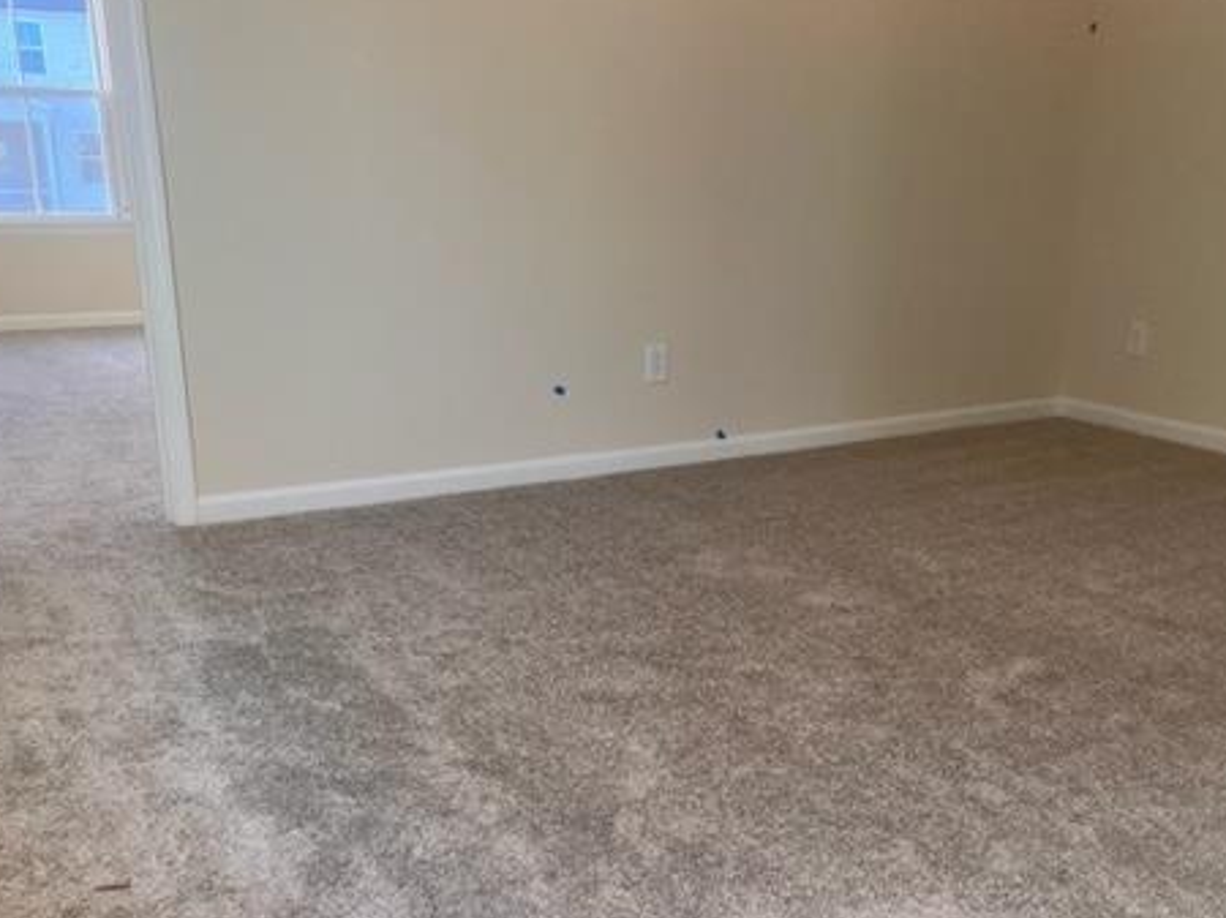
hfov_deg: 50.0
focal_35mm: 37
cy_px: 548
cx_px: 700
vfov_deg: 38.5
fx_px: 1310
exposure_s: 1/120
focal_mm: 5.7
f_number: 1.5
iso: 64
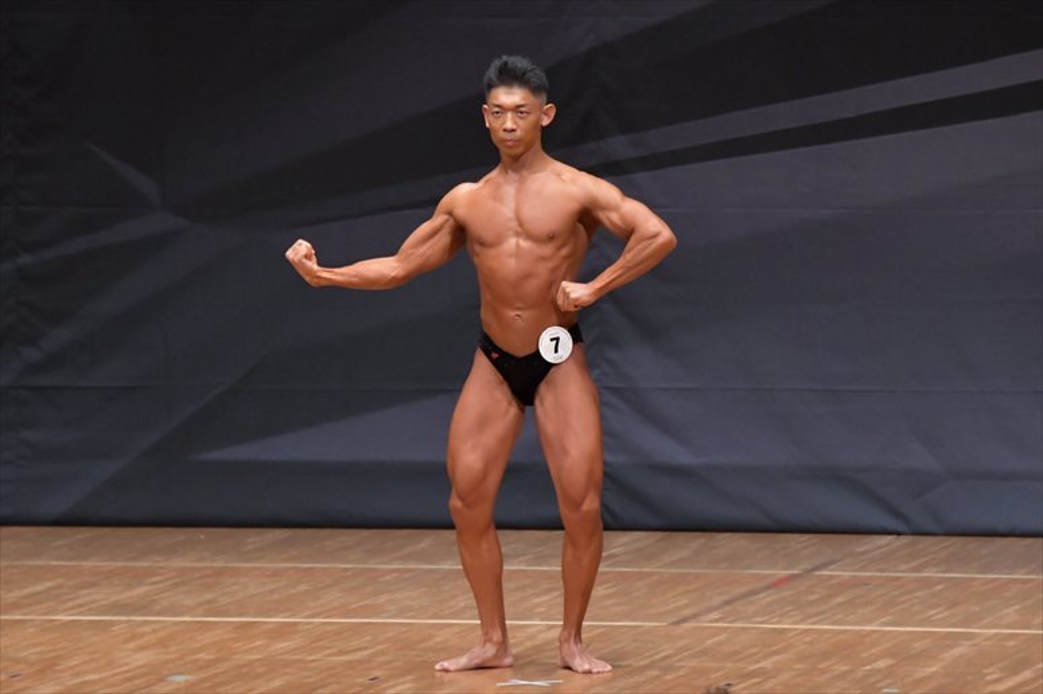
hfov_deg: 6.9
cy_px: 347
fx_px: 8688
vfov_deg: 4.6
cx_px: 522
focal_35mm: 300
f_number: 5.6
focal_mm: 200
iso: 6400
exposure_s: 1/400
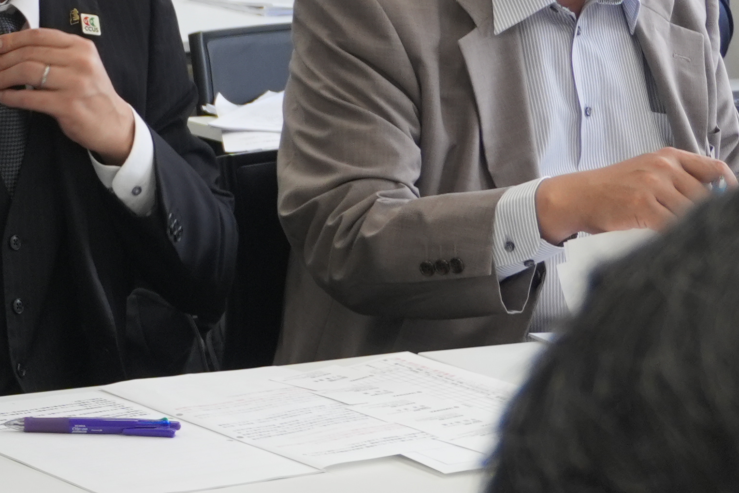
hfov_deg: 11.6
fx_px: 3366
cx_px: -601
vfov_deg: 8.4
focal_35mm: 164
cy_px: 146
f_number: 4.5
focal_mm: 27
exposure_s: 1/60
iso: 400
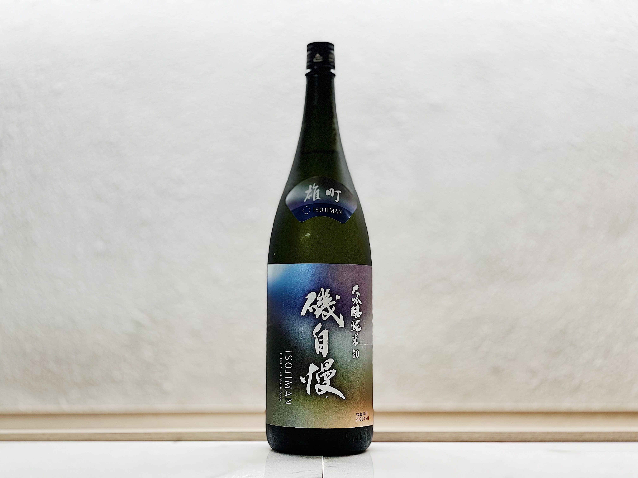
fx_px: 958
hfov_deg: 36.8
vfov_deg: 28.0
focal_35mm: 52
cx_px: 319
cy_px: 239
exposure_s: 1/100
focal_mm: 6
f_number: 2
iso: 50
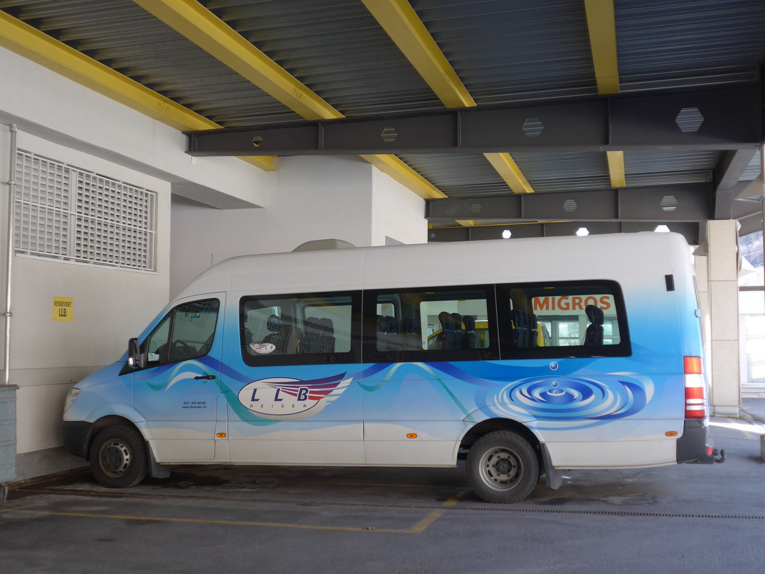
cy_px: 287
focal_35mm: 41
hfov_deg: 45.8
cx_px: 382
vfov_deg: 35.1
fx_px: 906
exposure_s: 1/60
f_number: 2.6
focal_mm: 8.4
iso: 80
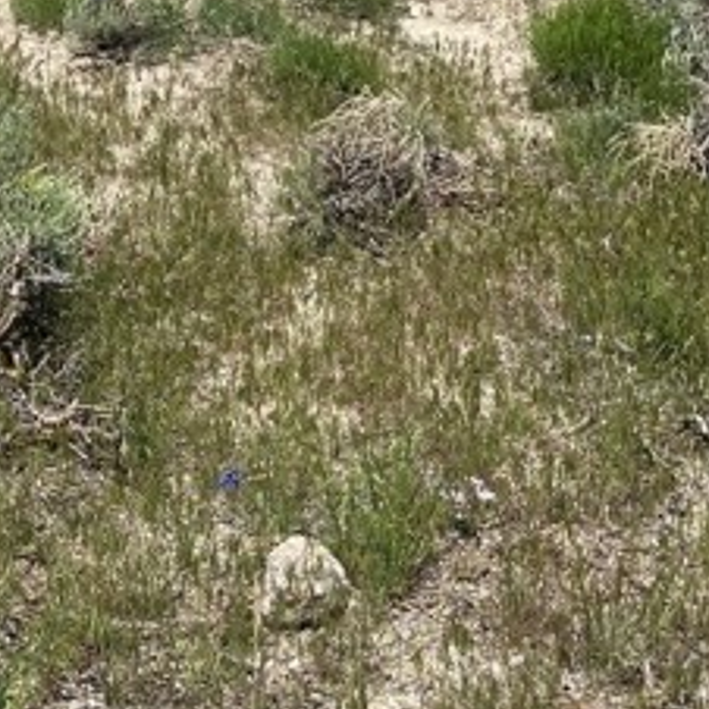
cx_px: 185
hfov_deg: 22.0
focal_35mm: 78
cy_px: -351
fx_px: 1807
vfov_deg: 19.4
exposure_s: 1/5848
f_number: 1.6
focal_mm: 5.1
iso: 50
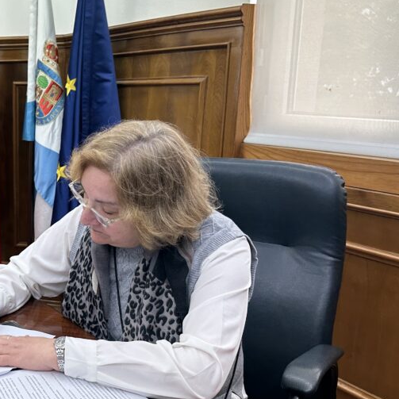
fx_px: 587
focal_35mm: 45
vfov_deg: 37.5
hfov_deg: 34.9
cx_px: 24
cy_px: 211
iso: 125
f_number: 1.78
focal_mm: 6.86
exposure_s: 1/100
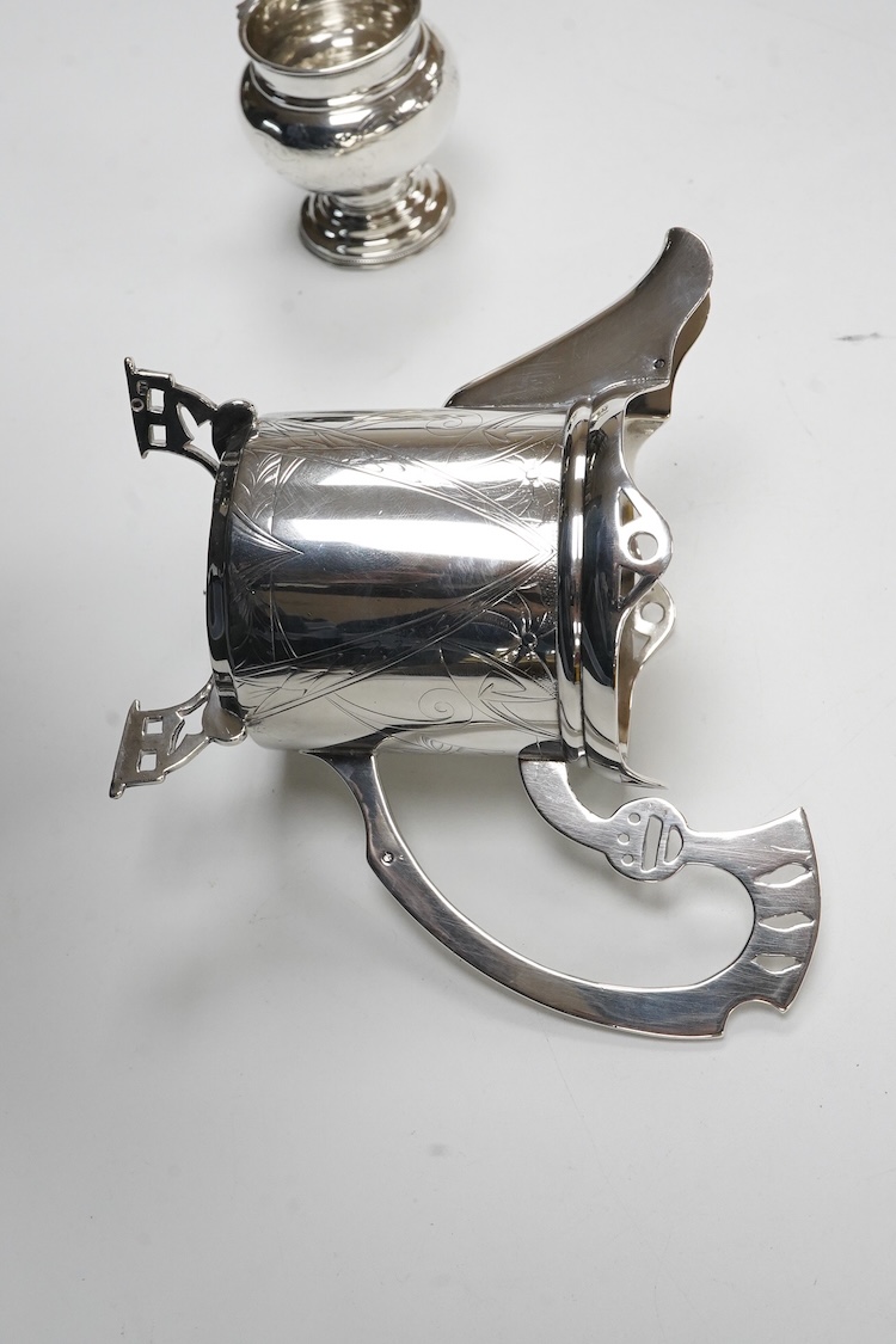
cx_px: 448
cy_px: 672
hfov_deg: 29.9
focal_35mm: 45
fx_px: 1680
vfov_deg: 43.6
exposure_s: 1/100
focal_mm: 30
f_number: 20
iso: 2500
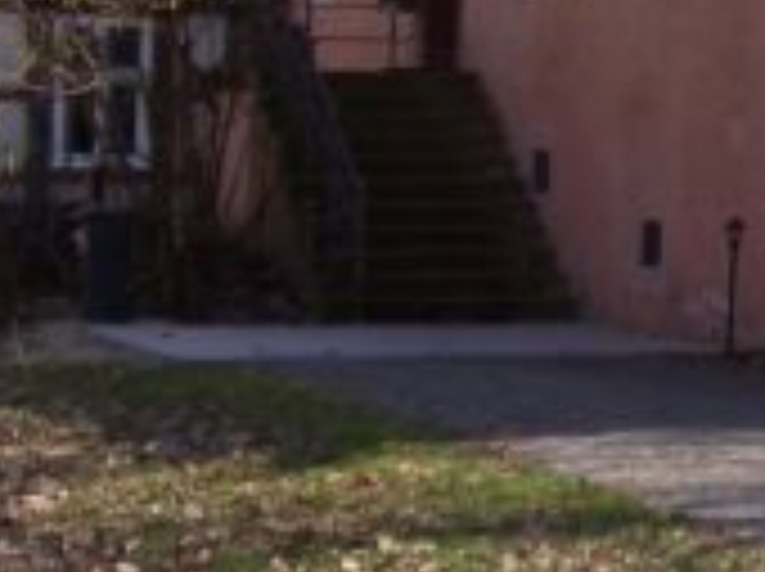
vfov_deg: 8.8
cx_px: 1530
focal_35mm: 165
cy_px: -261
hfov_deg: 10.9
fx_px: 3641
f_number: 4.3
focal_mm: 5.8
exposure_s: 1/250
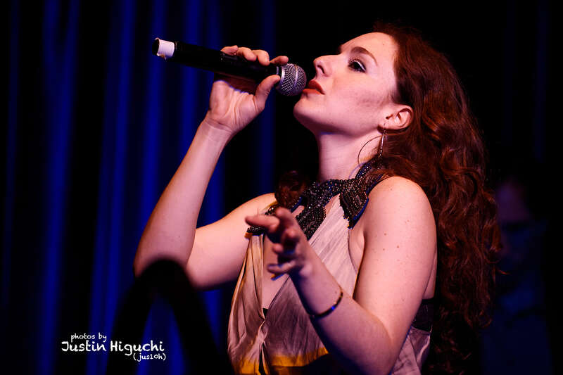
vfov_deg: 6.9
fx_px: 3127
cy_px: 188
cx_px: 282
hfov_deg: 10.3
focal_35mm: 200
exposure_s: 1/100
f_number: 2.8
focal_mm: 200
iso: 3600
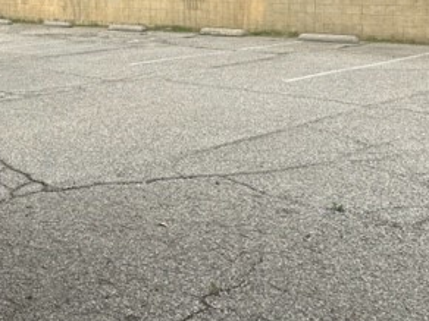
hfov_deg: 32.0
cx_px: 37
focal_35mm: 57
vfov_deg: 24.9
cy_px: 32
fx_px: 706
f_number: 1.5
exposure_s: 1/3968
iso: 50
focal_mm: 5.7
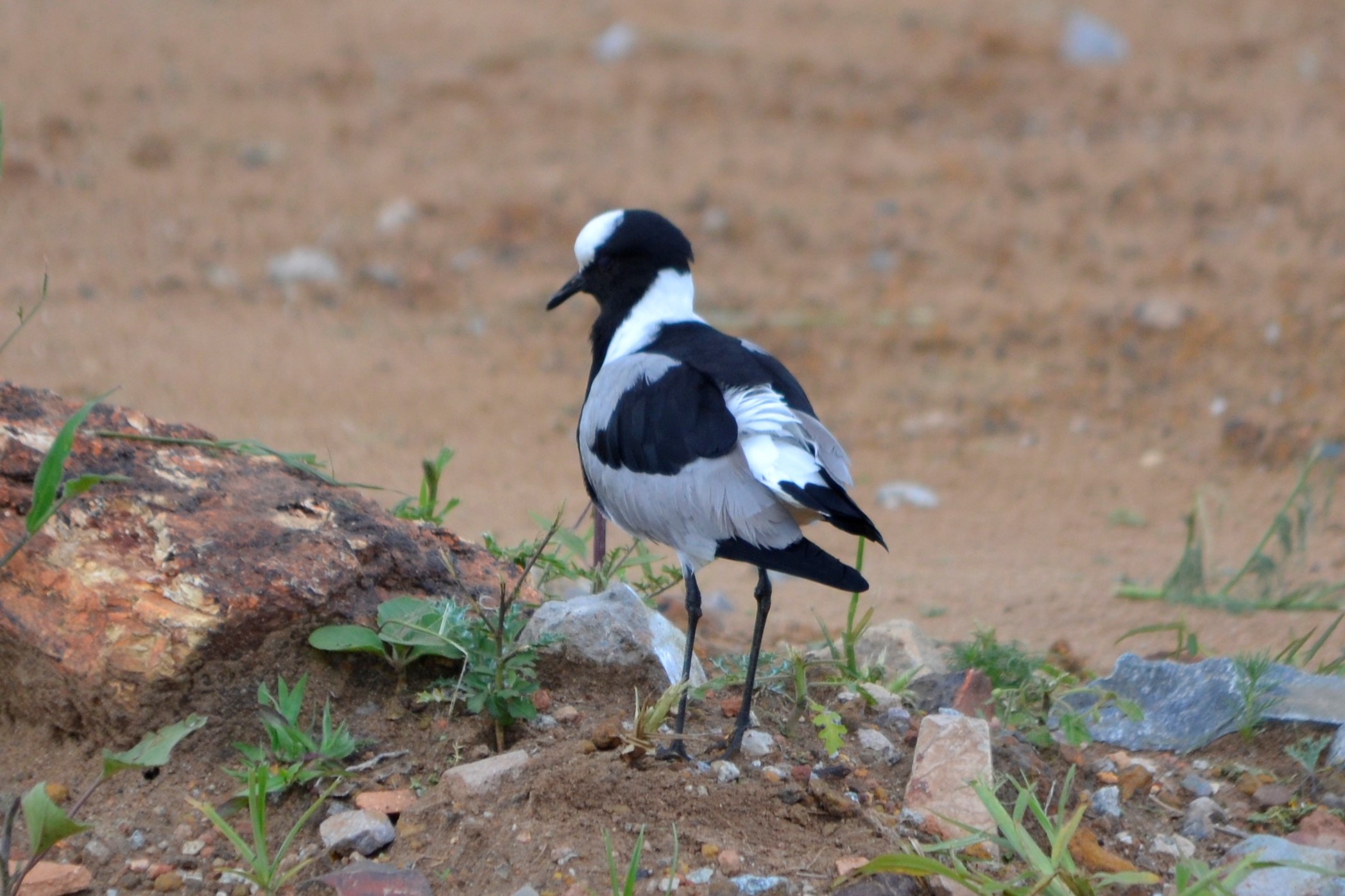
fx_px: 11207
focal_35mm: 300
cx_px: 672
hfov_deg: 6.9
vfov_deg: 4.6
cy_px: 448
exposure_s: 1/400
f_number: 5.6
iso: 400
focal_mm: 200
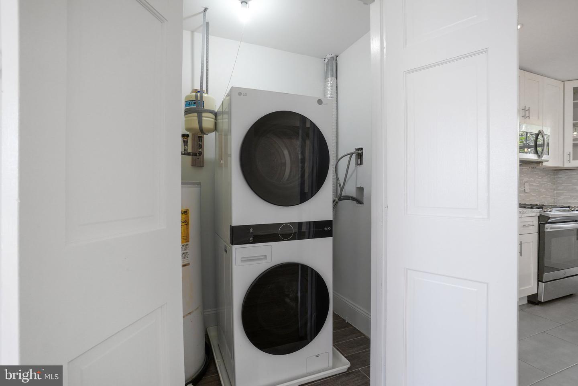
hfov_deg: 95.0
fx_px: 265
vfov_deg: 72.1
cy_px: 193
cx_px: 289
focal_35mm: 16
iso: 100
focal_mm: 11
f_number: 7.1
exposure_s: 1/4
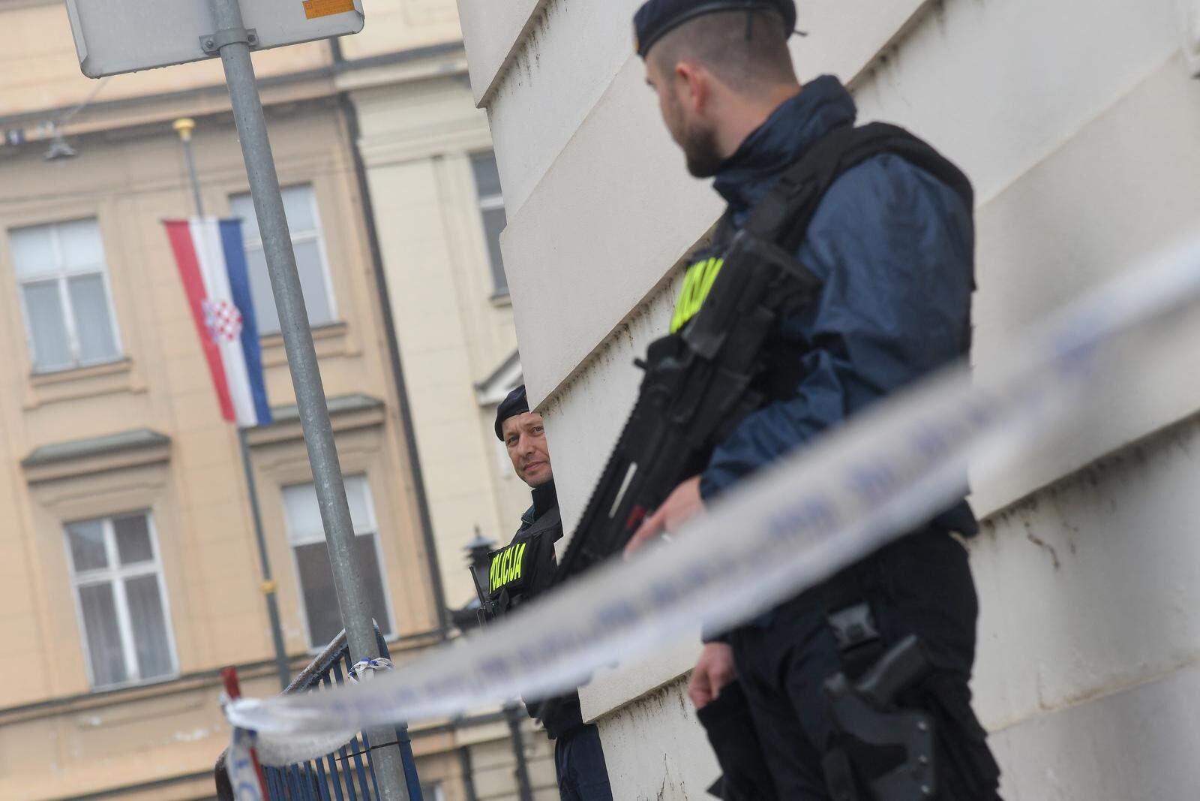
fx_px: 3733
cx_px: 600
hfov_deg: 18.3
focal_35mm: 112
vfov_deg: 12.2
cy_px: 400
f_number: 5.6
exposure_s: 1/500
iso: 500
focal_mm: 112
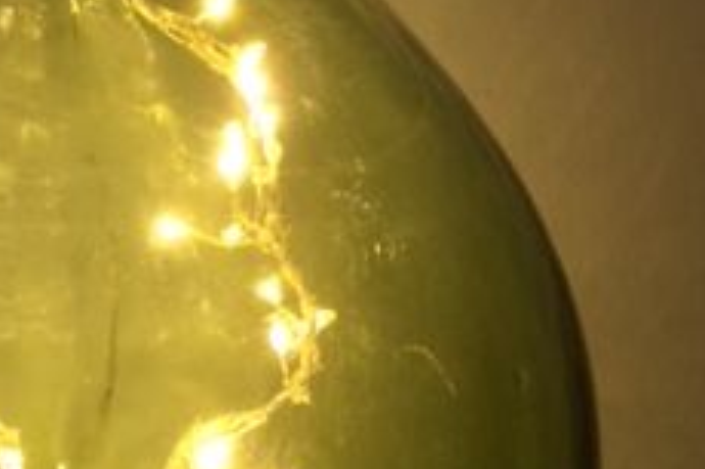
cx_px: 21
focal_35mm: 84
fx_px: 1644
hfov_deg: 23.3
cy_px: 261
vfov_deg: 16.2
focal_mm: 4.15
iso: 40
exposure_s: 1/33
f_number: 2.2
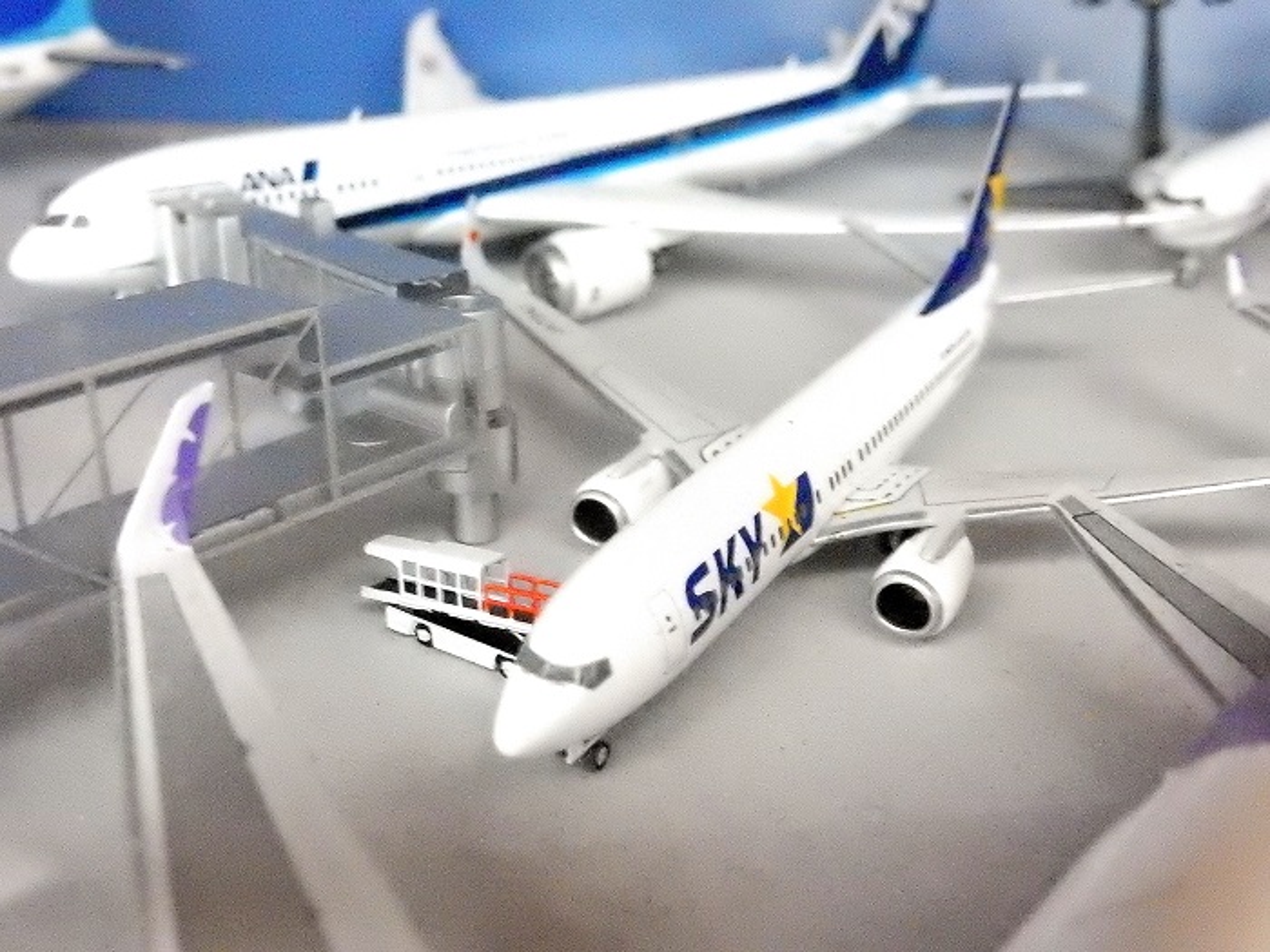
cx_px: 635
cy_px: 476
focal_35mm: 43
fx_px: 1578
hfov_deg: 43.9
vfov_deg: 33.6
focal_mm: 7.6
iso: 6400
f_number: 4.2
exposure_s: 1/13
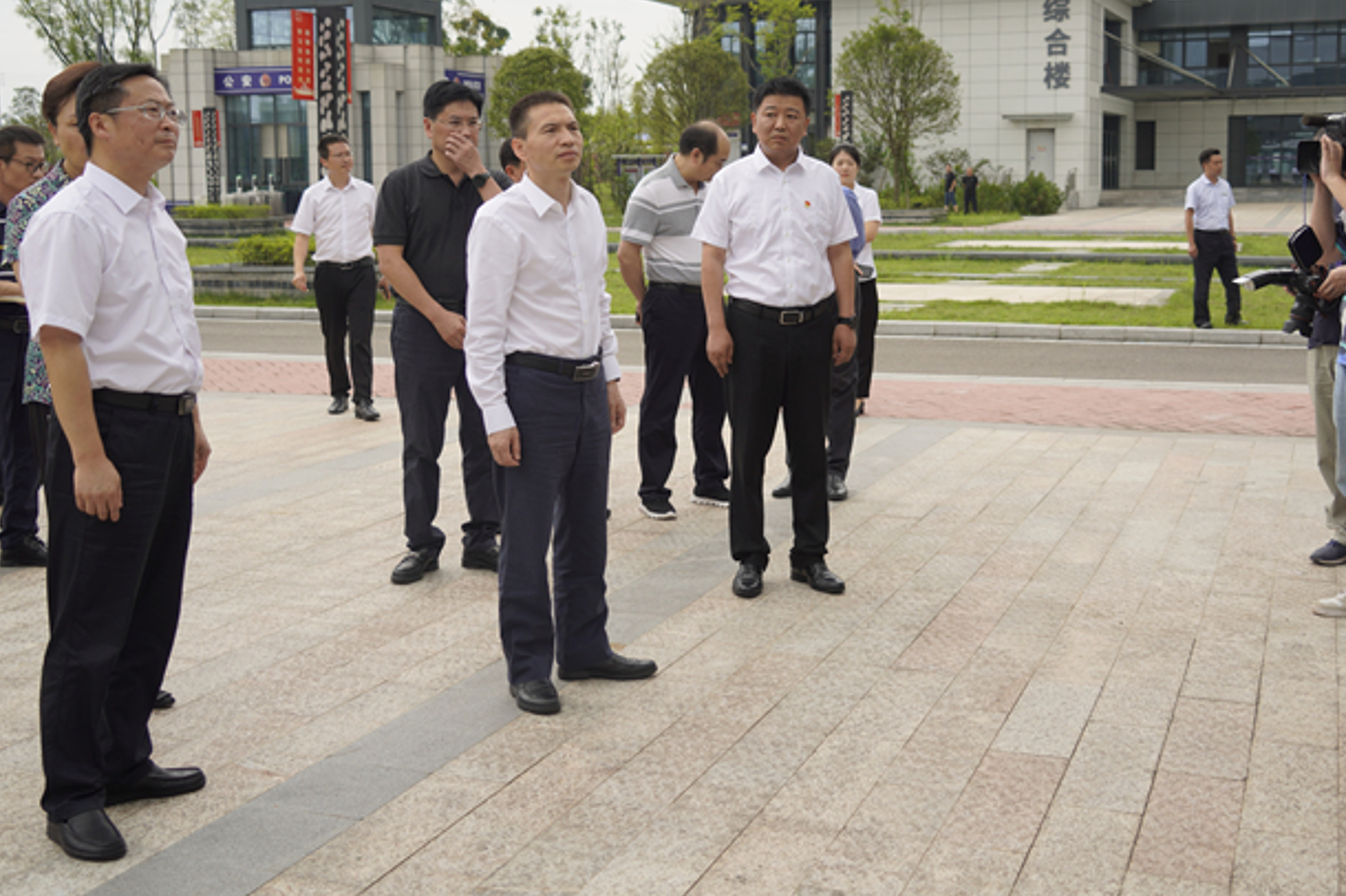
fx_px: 1569
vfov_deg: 31.7
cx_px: 722
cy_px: 323
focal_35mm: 42
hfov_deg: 46.4
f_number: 4.5
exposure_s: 1/320
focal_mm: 32
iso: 100
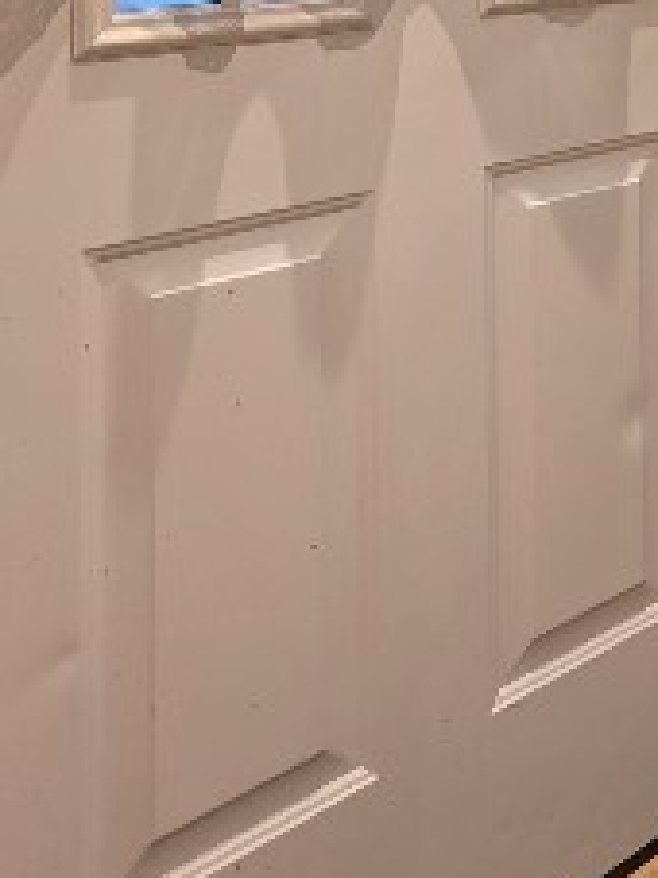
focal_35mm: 44
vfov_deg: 35.0
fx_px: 1116
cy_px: -151
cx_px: 801
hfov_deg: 28.4
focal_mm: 2.2
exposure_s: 1/120
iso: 160
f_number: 1.9
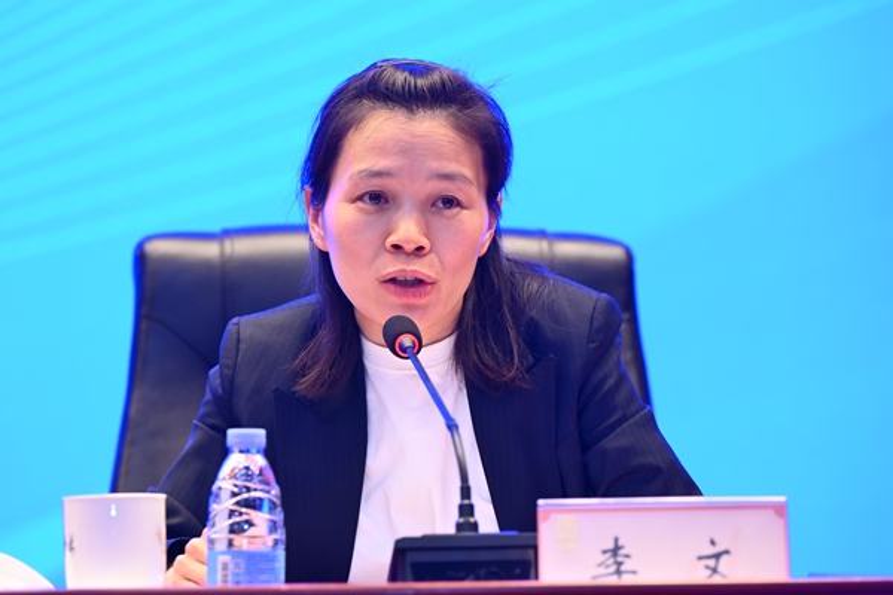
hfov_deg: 9.8
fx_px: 5209
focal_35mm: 210
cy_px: 298
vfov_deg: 6.5
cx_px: 446
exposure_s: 1/125
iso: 640
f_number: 3.2
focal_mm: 140
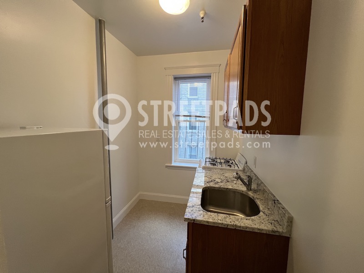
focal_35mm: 13
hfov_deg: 106.2
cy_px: 136
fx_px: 137
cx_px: 182
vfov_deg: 89.9
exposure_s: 1/120
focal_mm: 1.57
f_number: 1.8
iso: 200
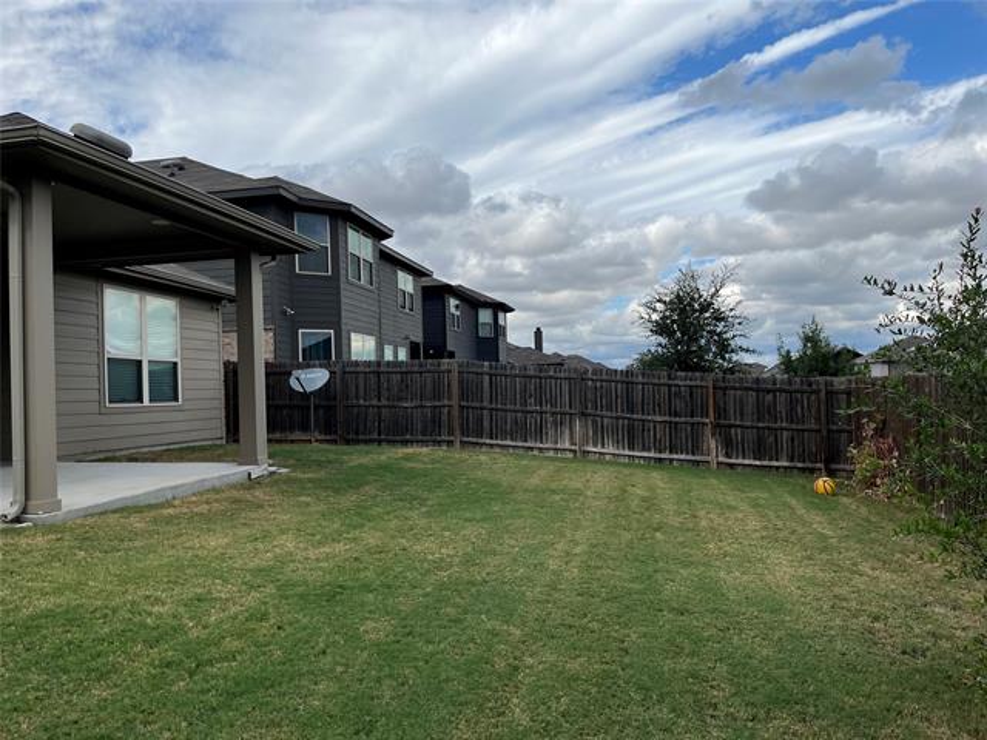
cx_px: 494
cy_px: 370
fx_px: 741
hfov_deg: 67.3
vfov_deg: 53.1
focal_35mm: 26
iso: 50
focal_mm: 5.1
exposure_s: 1/3623
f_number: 1.6
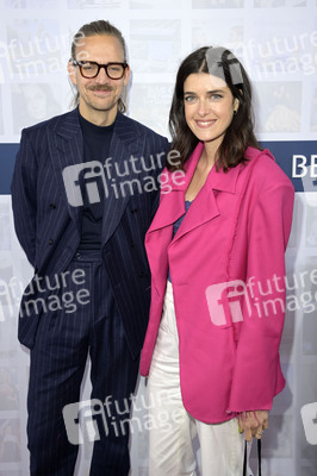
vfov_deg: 50.7
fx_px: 503
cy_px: 238
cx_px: 158
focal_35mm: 38
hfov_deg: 35.0
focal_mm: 38
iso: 640
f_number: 5.6
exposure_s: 1/250
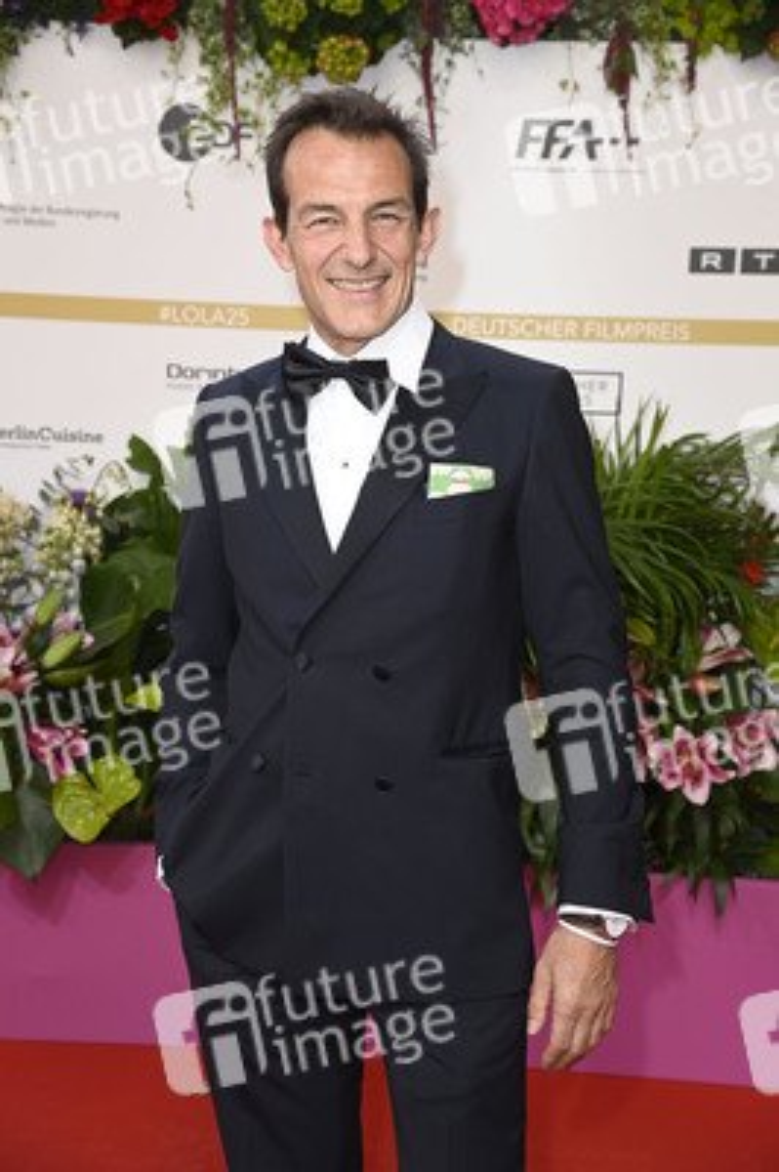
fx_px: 2438
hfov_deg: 18.2
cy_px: 586
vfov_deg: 27.0
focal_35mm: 75
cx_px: 390
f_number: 6.3
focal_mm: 75
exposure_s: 1/200
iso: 640
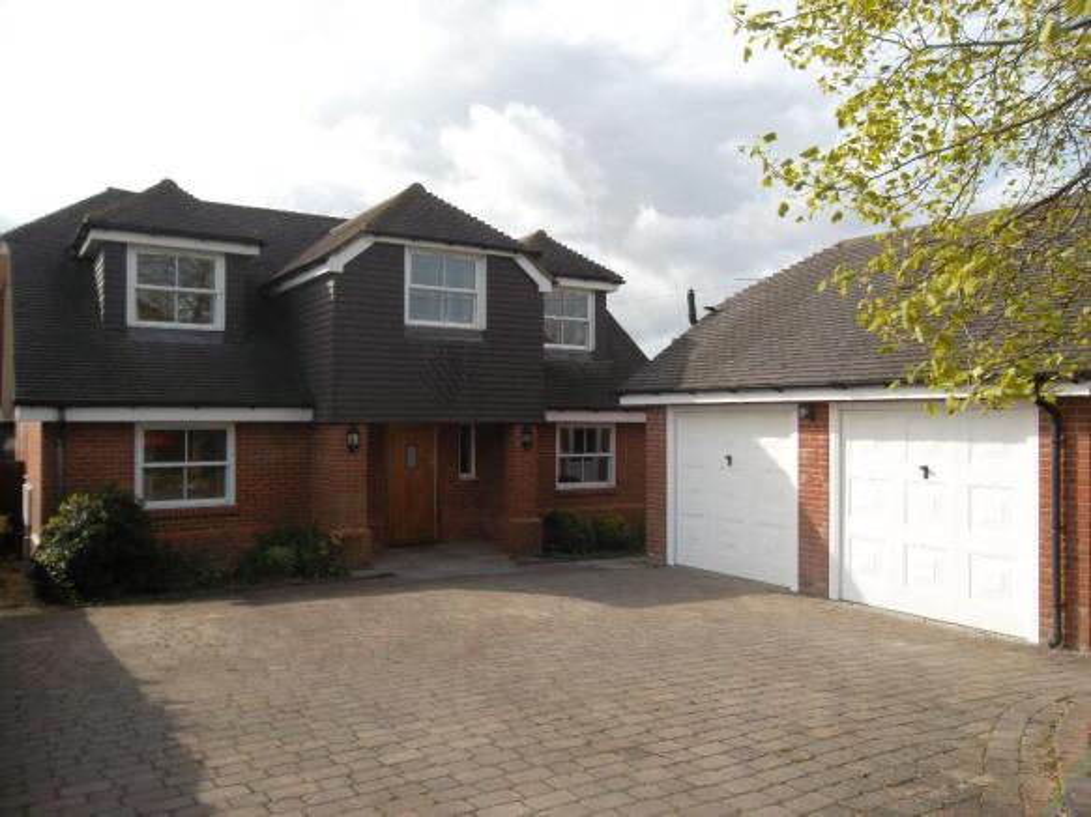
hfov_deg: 65.3
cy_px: 408
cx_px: 546
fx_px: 851
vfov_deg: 51.3
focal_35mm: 27
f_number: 3.5
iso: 80
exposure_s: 1/500
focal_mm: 4.9
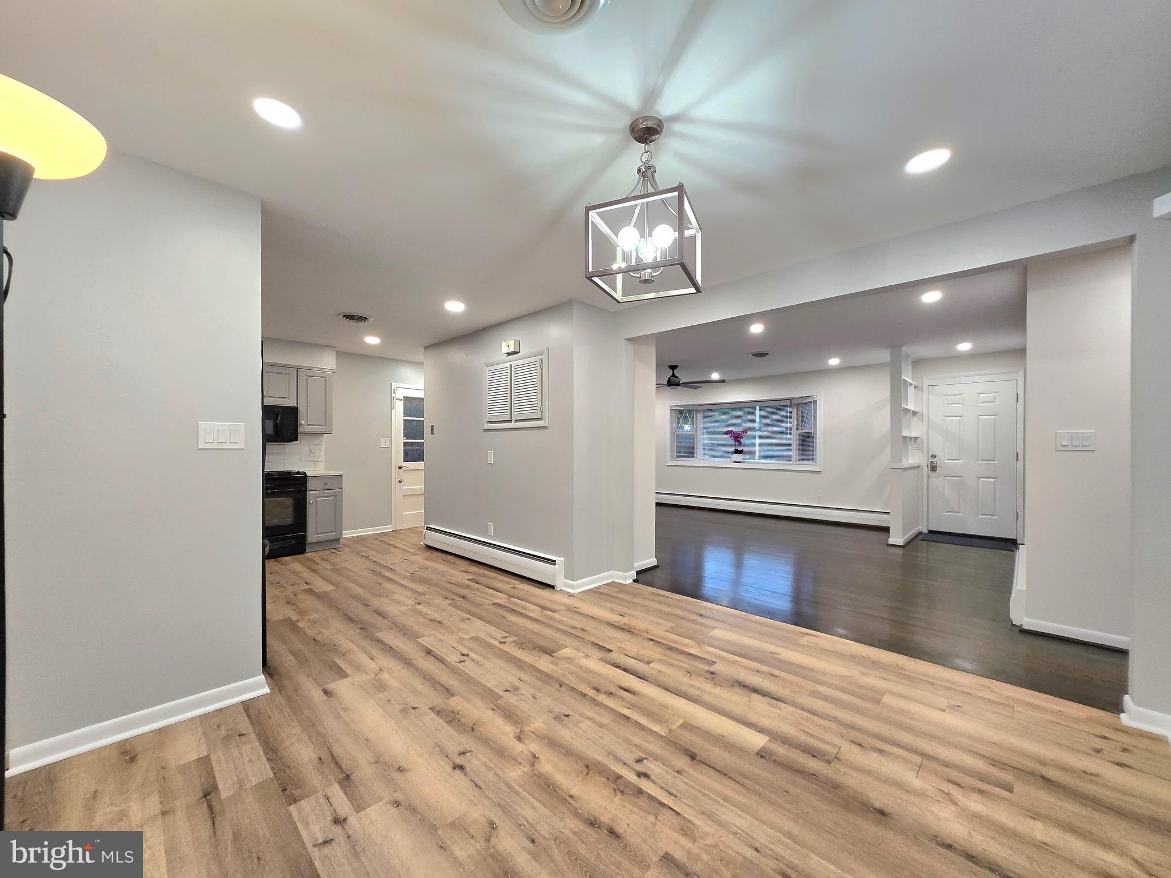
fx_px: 440
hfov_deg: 106.2
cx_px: 586
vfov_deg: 89.9
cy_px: 439
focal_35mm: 13
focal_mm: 1.7
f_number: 2.2
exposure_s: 1/60.2
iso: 125
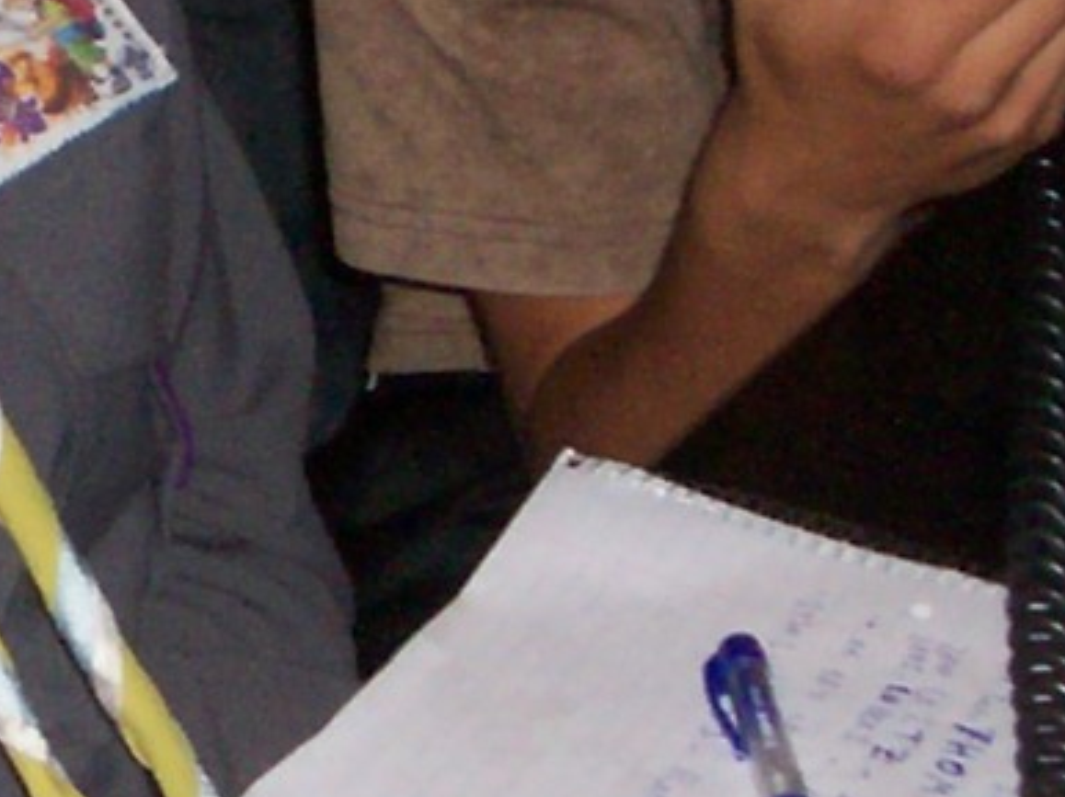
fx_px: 5750
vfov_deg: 7.9
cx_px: -36
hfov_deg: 10.5
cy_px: 252
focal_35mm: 187
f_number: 4.5
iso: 140
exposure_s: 1/64
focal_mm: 5.9
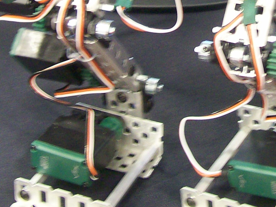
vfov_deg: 13.4
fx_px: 869
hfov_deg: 18.0
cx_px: 185
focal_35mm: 109
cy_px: 4
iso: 160
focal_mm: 6
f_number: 2.7
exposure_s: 1/9.55
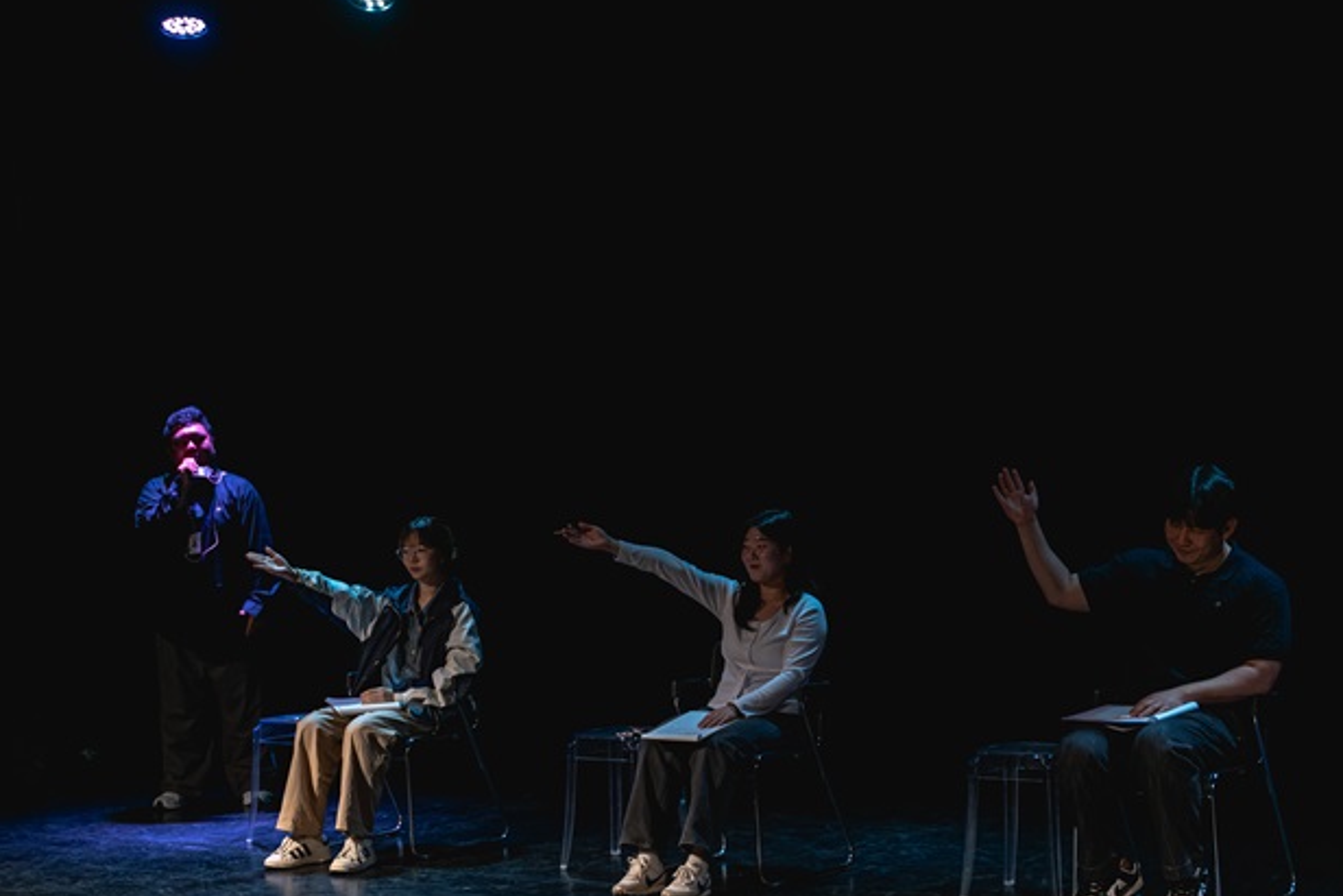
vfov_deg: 22.3
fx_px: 2276
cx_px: 641
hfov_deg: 32.9
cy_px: 516
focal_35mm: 61
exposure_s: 1/200
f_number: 2.8
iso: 1000
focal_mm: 47
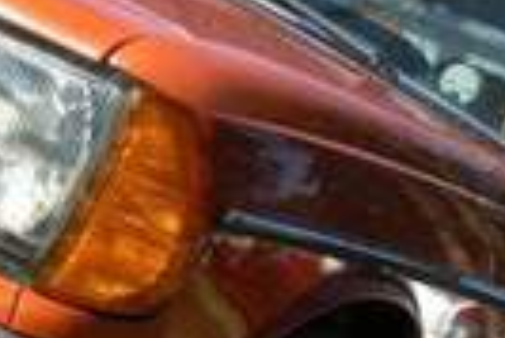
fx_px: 1980
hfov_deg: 14.2
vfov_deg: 9.7
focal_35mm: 141
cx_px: -49
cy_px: 245
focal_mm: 6
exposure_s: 1/200
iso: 80
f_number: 5.6
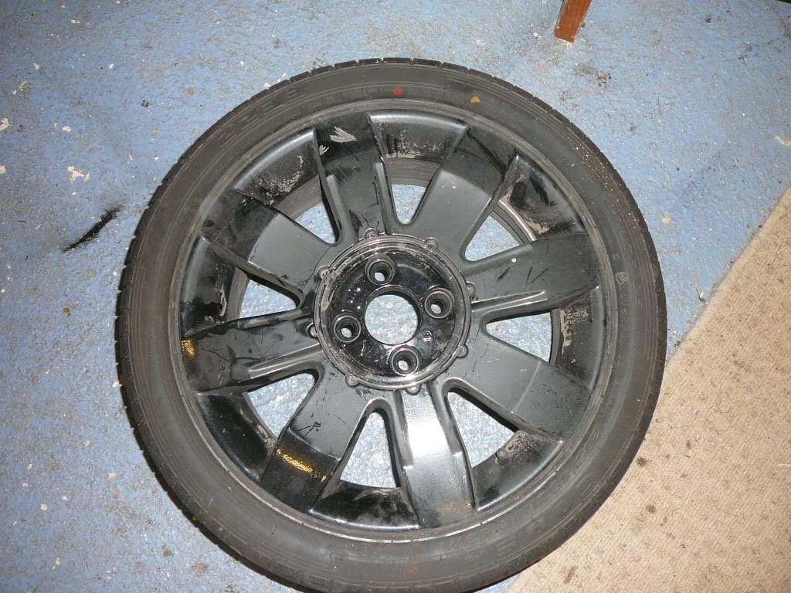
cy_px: 296
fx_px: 800
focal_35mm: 35
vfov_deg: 40.7
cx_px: 396
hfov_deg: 52.6
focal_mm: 5.2
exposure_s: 1/30
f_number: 2.8
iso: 100
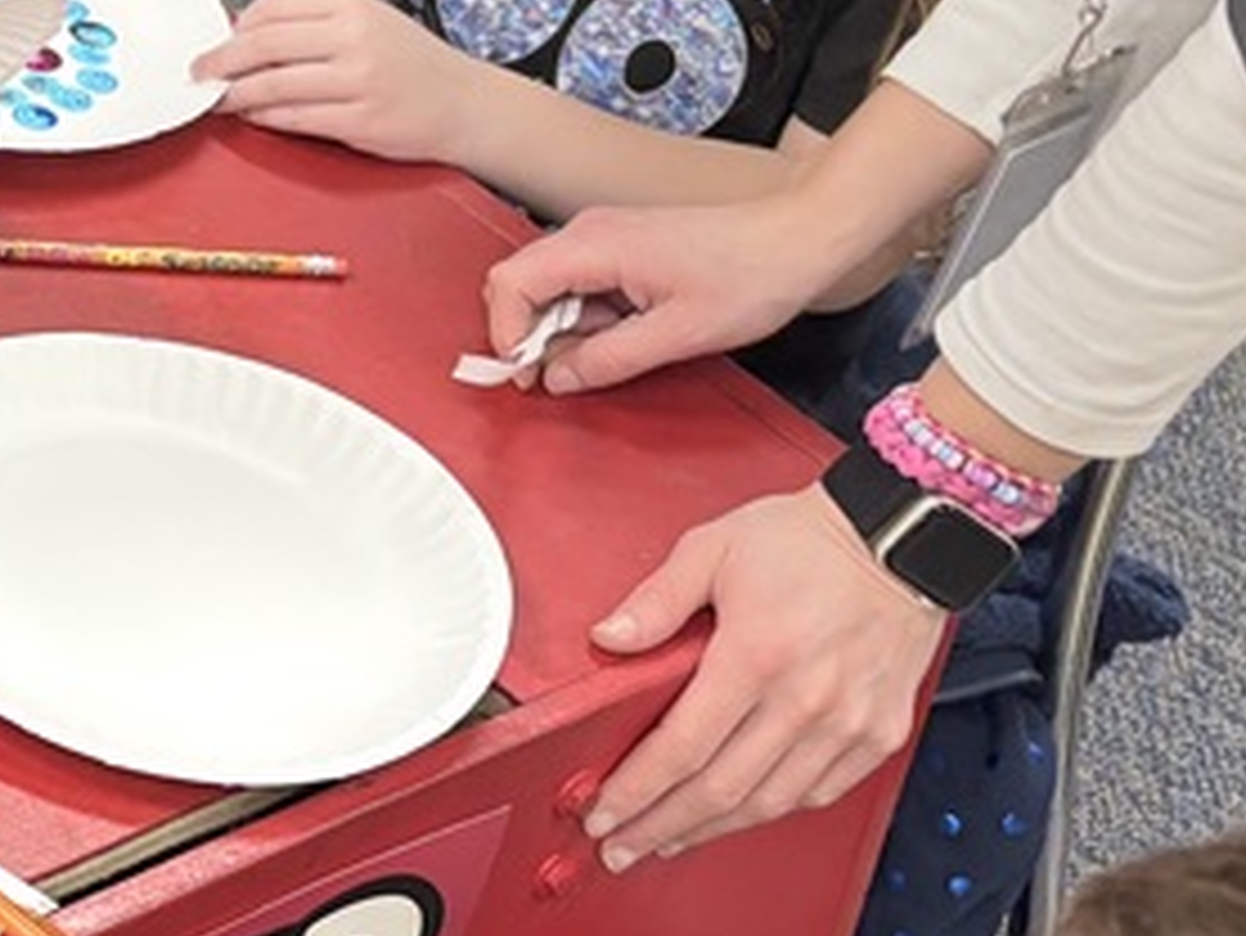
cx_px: -787
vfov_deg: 14.8
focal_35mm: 96
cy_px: -261
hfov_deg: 17.6
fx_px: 3457
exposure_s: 1/60
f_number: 1.6
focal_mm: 5.96
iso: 125
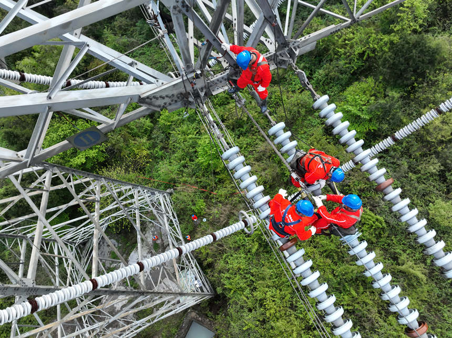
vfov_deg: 56.8
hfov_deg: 71.6
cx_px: 226
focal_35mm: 24
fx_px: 313
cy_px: 169
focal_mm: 12.29
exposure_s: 1/800
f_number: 5
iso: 320
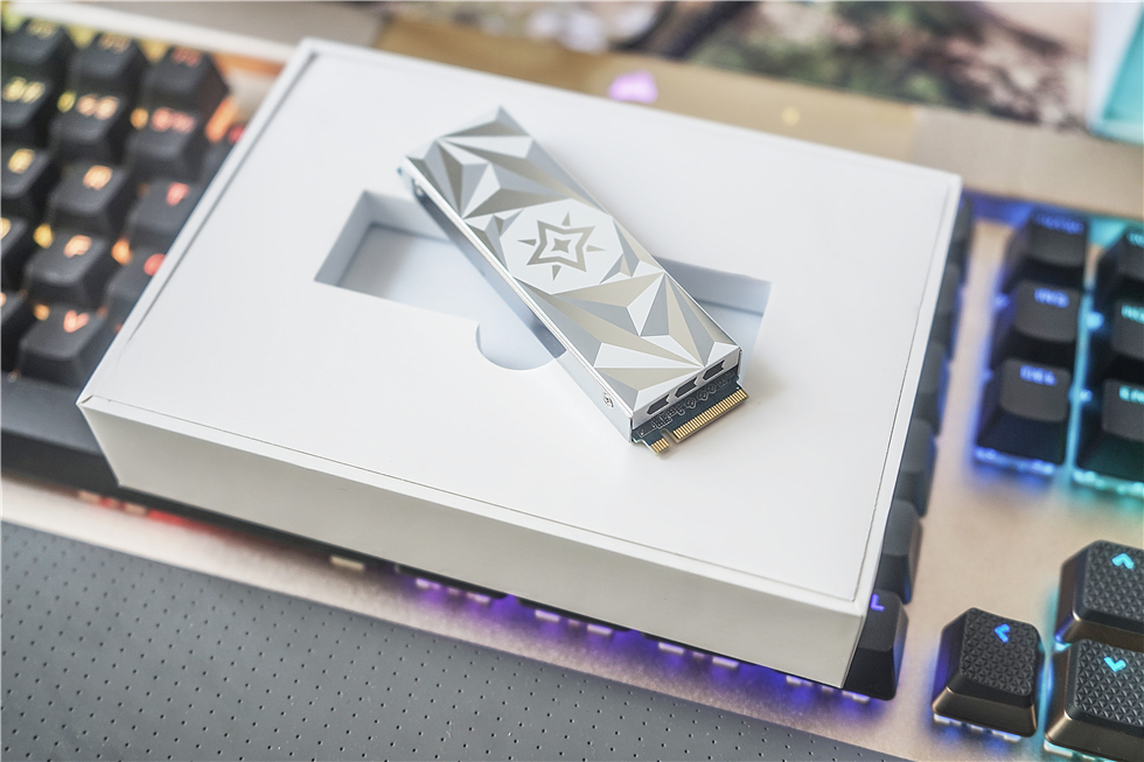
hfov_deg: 47.4
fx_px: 1303
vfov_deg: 32.6
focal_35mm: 41
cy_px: 381
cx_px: 572
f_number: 4.5
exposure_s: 1/5
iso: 100
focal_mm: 41
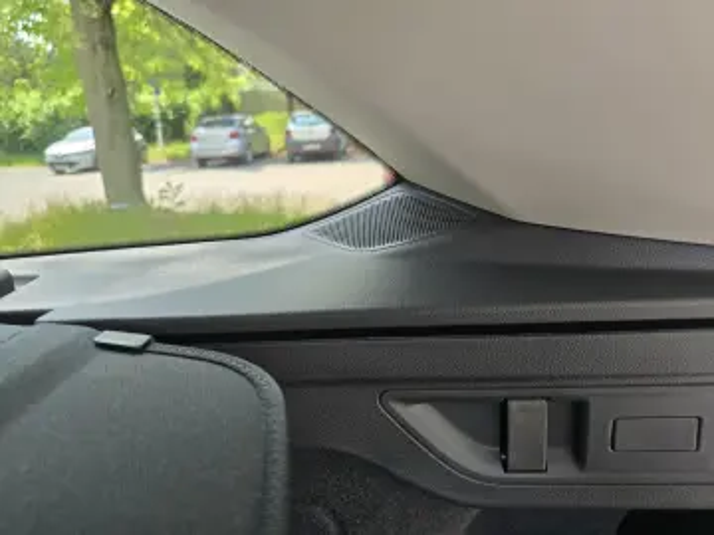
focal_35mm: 23
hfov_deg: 73.9
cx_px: 357
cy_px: 268
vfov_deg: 58.9
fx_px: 474
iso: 160
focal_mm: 6.3
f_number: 1.7
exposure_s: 1/180
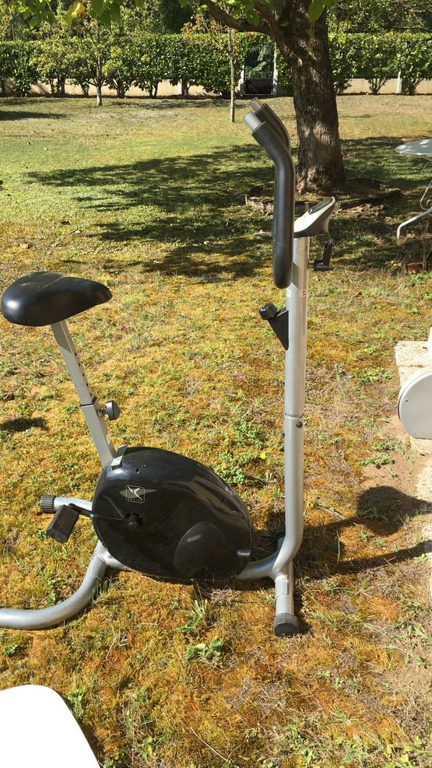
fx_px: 652
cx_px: 186
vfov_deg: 61.0
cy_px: 386
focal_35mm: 32
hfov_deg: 36.6
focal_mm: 4.15
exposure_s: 1/705
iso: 25
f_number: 2.2
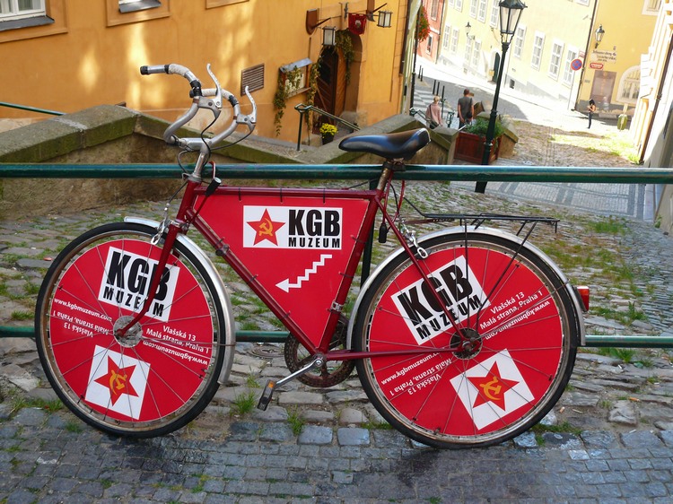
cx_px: 336
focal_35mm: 40
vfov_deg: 35.9
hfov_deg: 46.8
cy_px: 252
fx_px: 777
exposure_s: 1/125
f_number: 2.8
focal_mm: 8.4
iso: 160
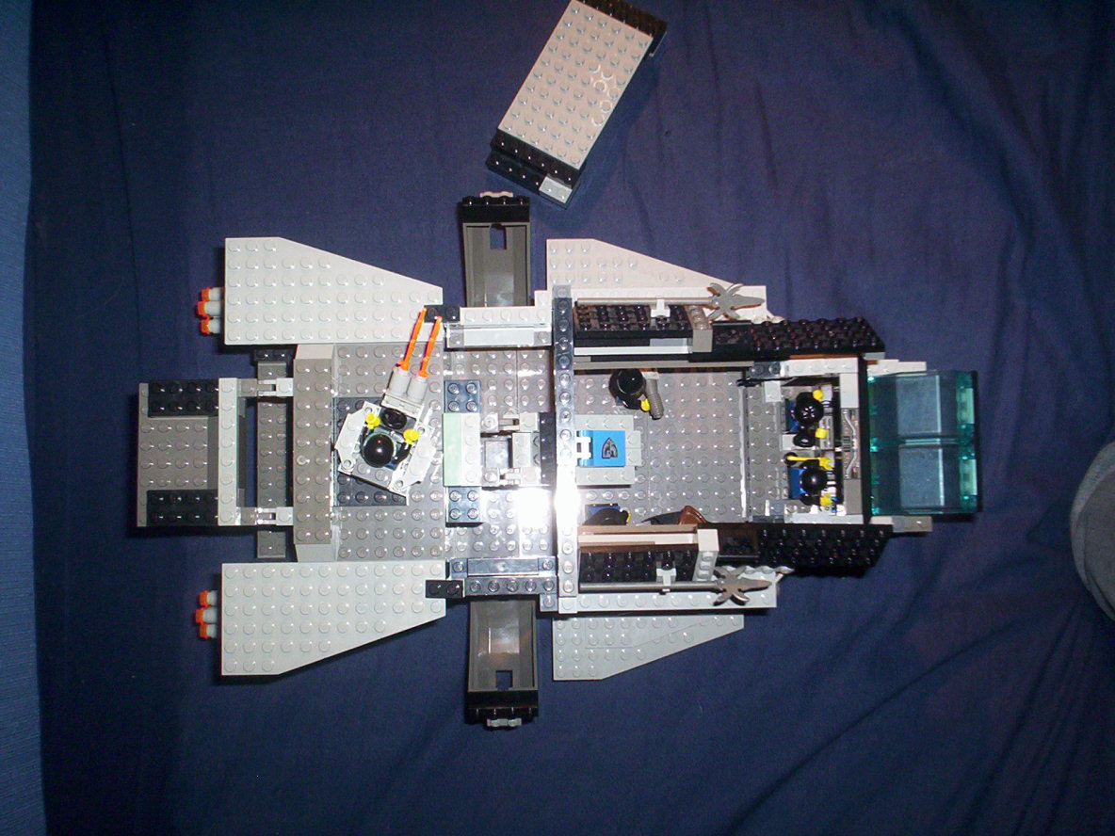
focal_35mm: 38
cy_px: 418
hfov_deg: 49.0
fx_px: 1224
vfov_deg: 37.7
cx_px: 558
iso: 140
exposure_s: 1/60
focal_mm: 4.99
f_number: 4.5
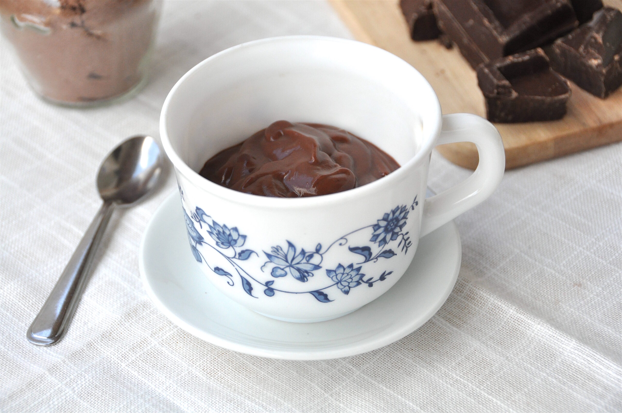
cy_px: 206
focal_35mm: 105
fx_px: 1812
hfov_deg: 19.5
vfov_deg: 13.0
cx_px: 311
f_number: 6.3
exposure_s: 1/640
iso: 800
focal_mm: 70
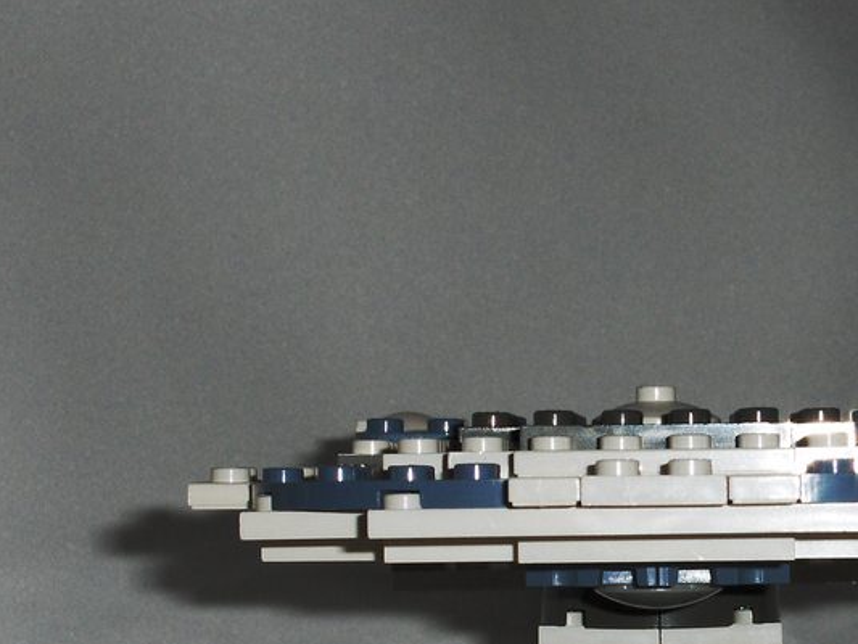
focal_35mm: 169
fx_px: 4190
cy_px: 462
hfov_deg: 11.7
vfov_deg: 8.8
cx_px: 552
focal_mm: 19.1
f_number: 8.6
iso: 100
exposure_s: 1/100
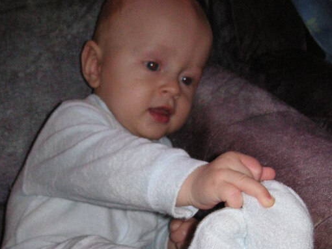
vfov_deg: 25.0
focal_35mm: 58
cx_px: 137
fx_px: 557
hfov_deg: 33.1
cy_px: 181
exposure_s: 1/45
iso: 160
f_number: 6.7
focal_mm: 6.1
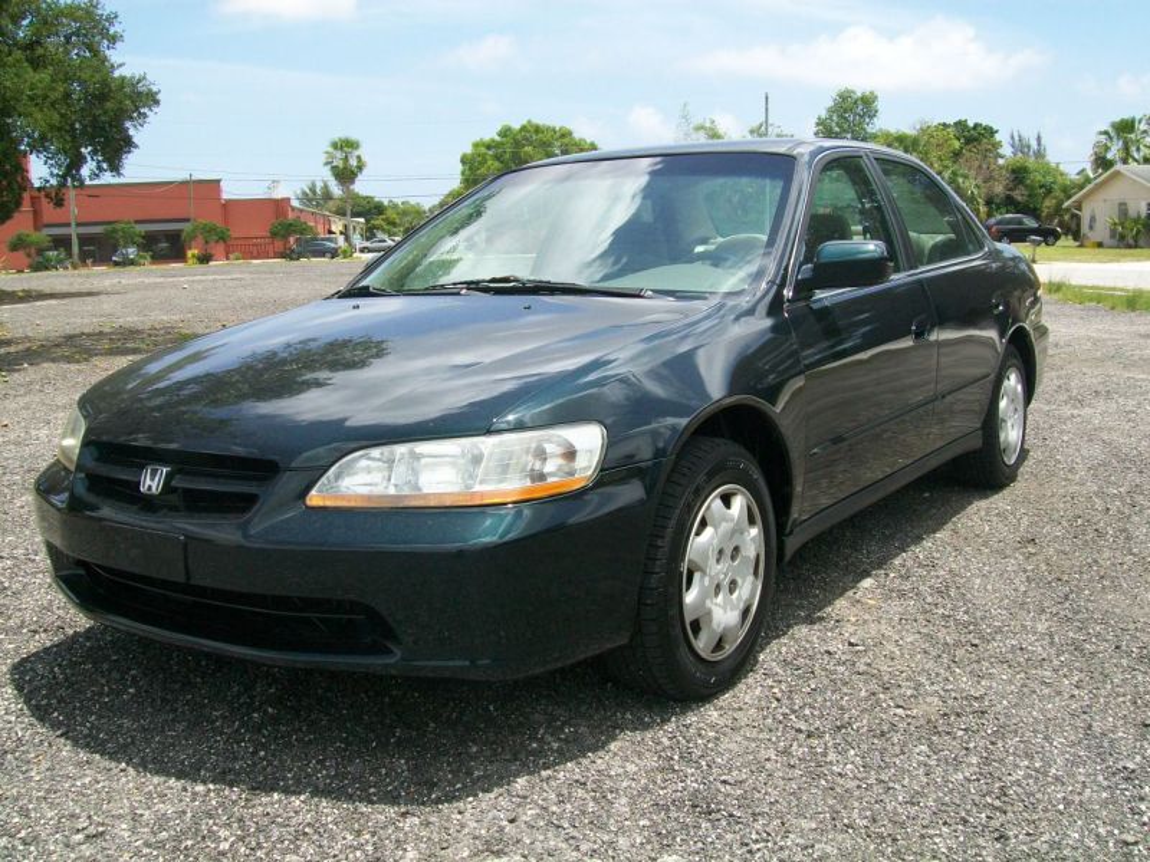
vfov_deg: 39.7
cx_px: 575
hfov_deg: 51.4
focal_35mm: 36
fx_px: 1196
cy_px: 431
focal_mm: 6
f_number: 4.8
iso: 64
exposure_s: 1/320
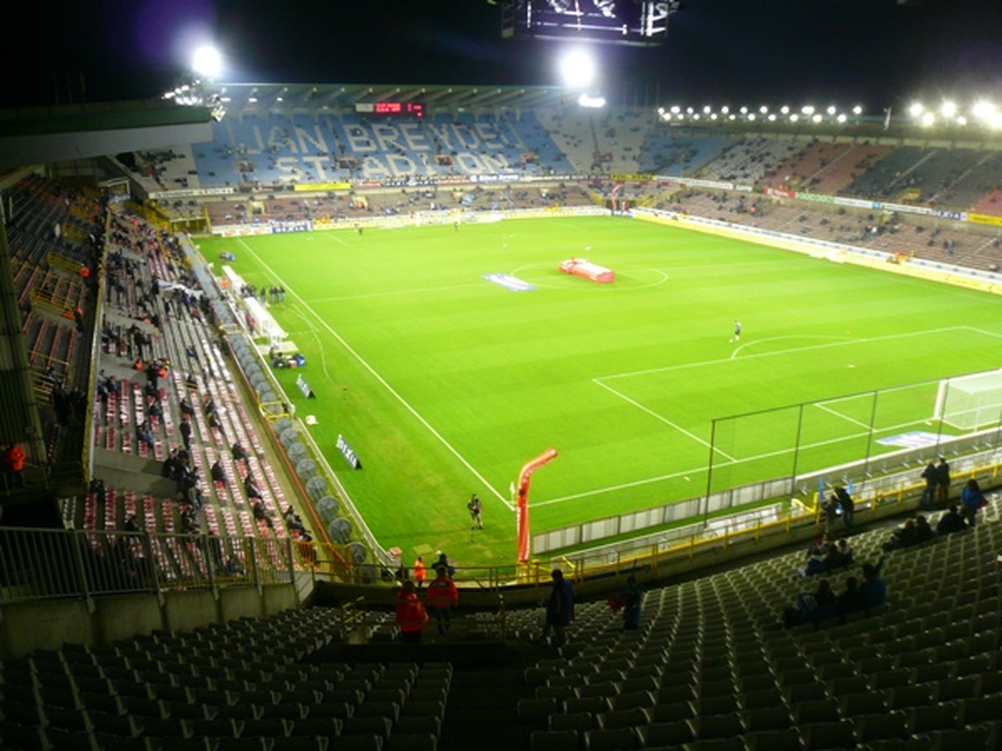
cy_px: 376
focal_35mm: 28
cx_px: 501
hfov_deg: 63.4
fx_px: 810
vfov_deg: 49.7
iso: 160
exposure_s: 1/15
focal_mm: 4.6
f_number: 2.8
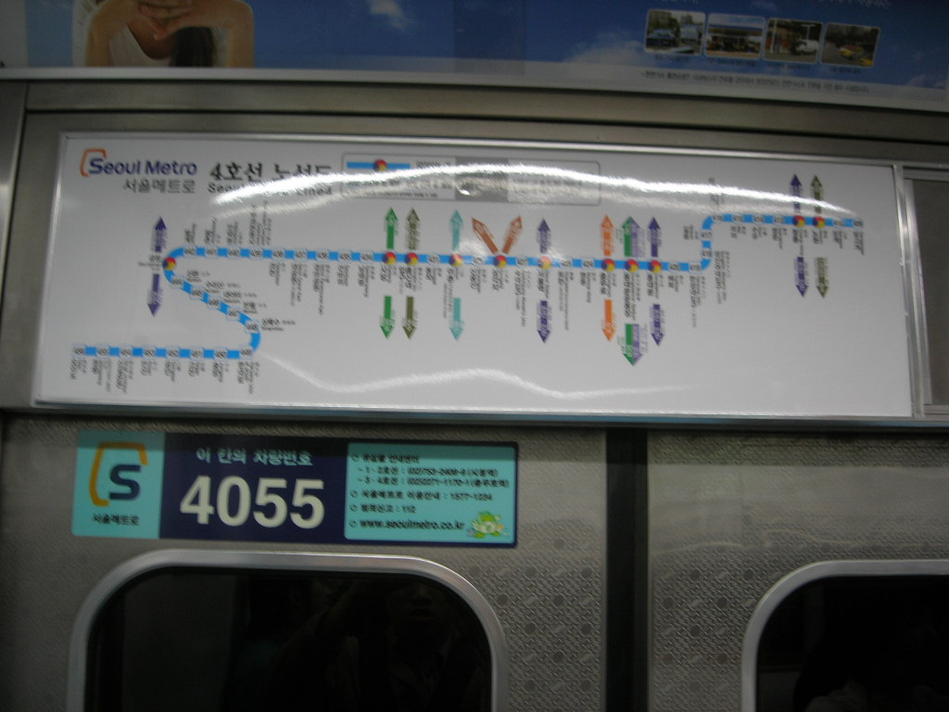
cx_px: 474
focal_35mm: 38
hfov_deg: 49.0
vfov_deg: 37.7
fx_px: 1042
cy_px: 356
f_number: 2.8
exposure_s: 1/19.5
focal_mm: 7.8
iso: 64
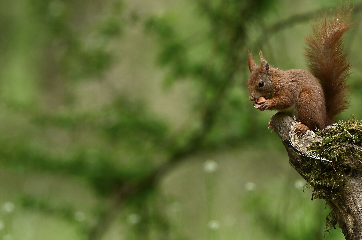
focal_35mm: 362
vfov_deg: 3.8
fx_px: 3637
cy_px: 140
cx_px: 147
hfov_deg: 5.7
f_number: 4
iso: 1400
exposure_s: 1/400
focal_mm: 300
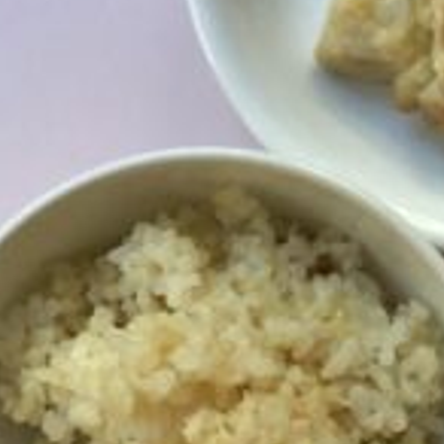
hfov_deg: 17.6
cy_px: 181
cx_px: 538
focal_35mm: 94
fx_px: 1364
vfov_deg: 18.5
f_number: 2.4
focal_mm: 3.3
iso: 25
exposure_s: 1/30
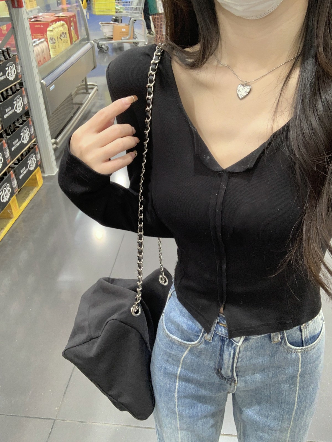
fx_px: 409
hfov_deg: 44.2
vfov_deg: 56.8
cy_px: 221
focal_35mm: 32
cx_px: 166
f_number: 2.2
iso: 320
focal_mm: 2.87
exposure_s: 1/41
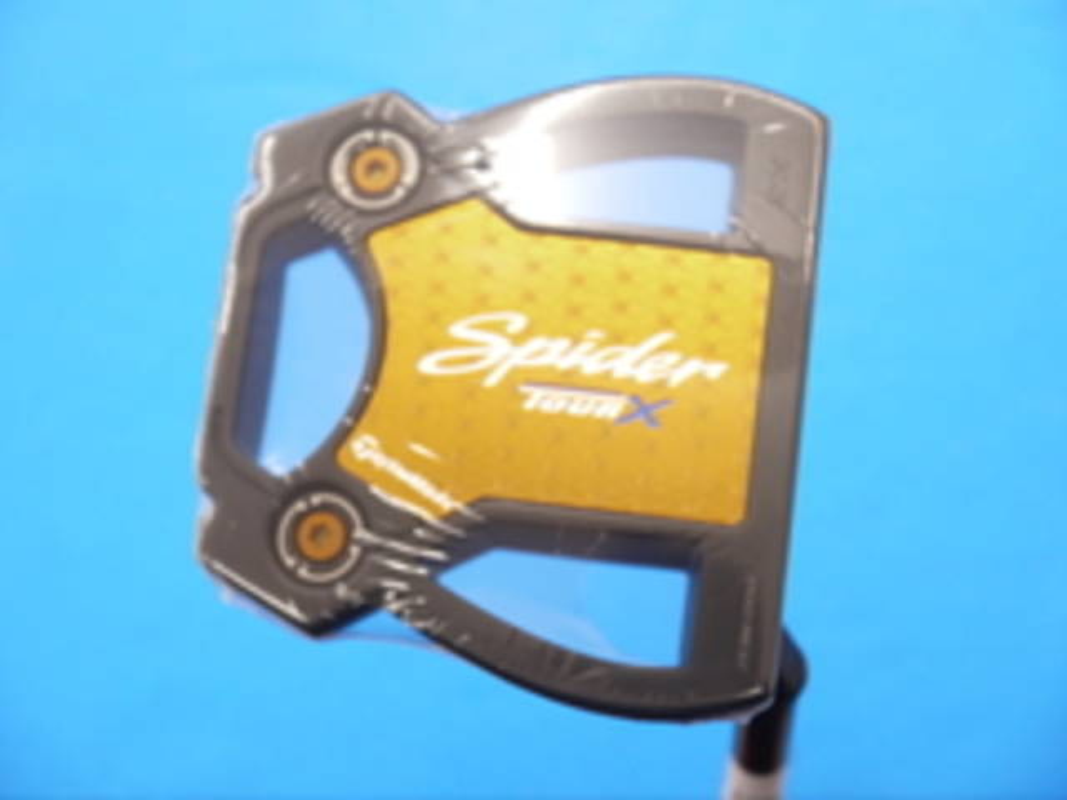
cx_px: 534
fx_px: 2589
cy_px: 400
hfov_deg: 23.3
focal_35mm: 84
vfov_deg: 17.6
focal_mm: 42
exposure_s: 1/60
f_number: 5.6
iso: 800
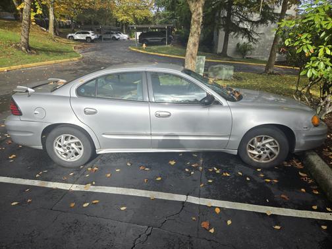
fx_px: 221
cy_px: 124
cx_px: 166
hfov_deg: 73.9
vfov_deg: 58.9
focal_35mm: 23
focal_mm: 5.4
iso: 25
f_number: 1.8
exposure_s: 1/1061
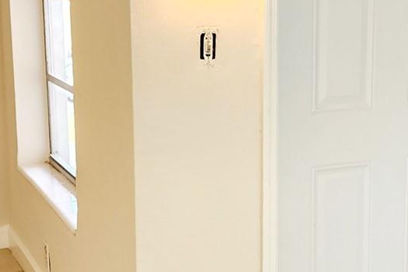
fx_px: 827
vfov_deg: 18.7
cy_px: 128
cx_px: 255
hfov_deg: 27.6
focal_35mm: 73
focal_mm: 6.4
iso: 100
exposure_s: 1/120
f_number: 1.8
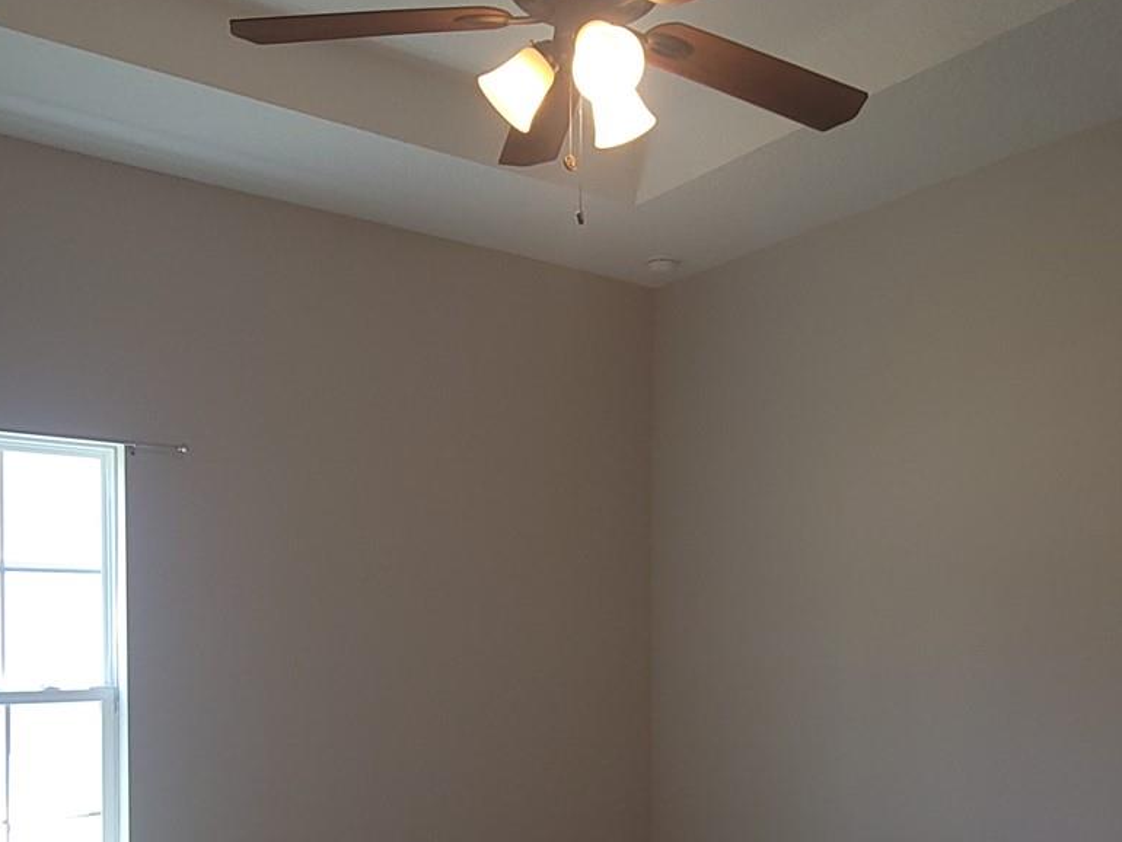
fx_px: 875
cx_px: 613
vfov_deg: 48.6
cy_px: 667
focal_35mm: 27
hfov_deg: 65.2
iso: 64
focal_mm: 2.2
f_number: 2.2
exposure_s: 1/40
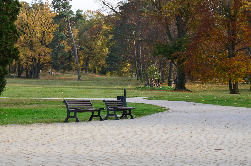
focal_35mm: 120
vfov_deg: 11.4
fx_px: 835
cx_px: 126
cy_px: 83
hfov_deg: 17.1
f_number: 10
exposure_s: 1/60
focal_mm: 80
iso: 200
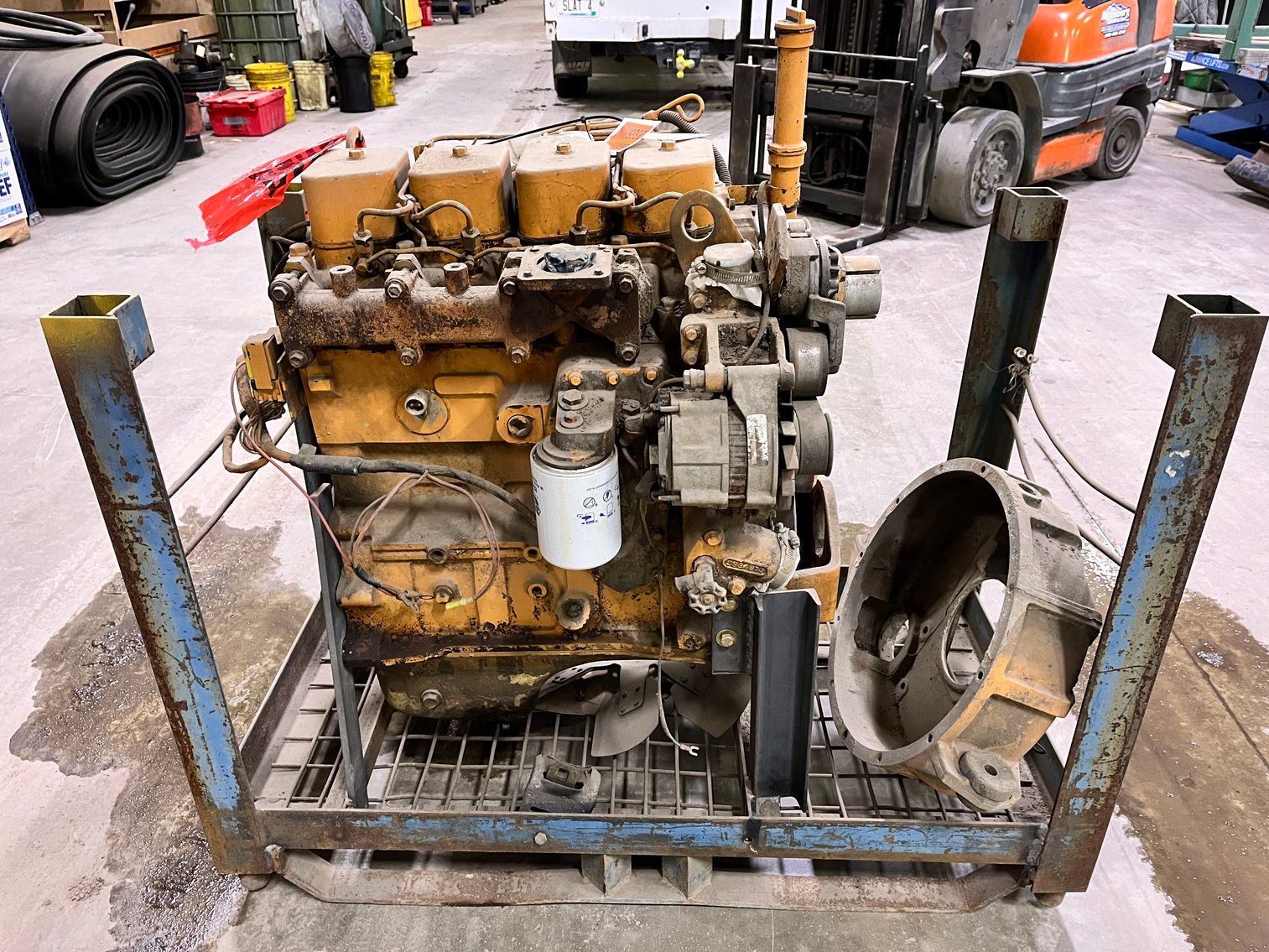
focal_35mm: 26
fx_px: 953
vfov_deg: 53.1
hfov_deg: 67.3
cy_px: 476
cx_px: 634
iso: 500
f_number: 1.6
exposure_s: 1/60
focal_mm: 5.1
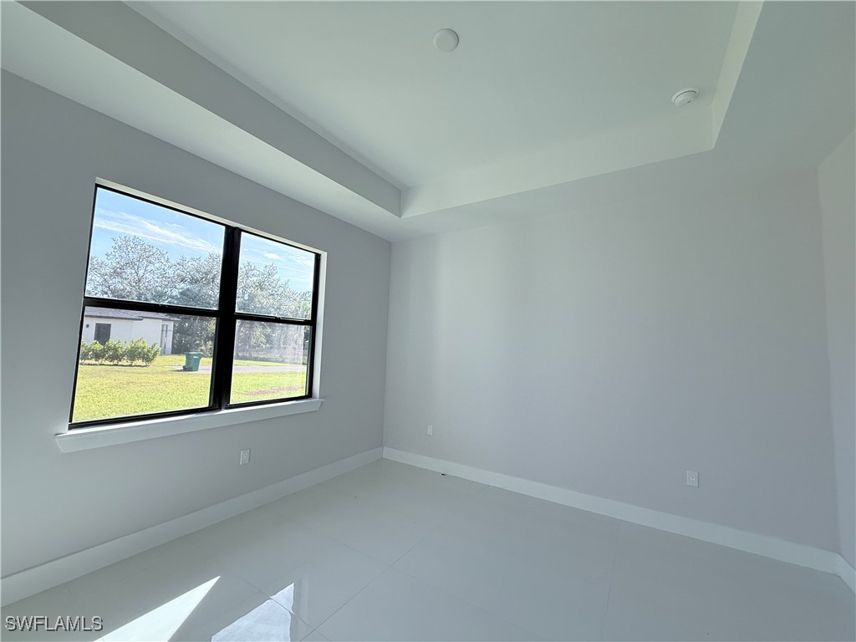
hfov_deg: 102.1
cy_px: 321
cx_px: 428
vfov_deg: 85.7
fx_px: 346
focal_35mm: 14
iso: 64
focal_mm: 2.22
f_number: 2.2
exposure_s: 1/251
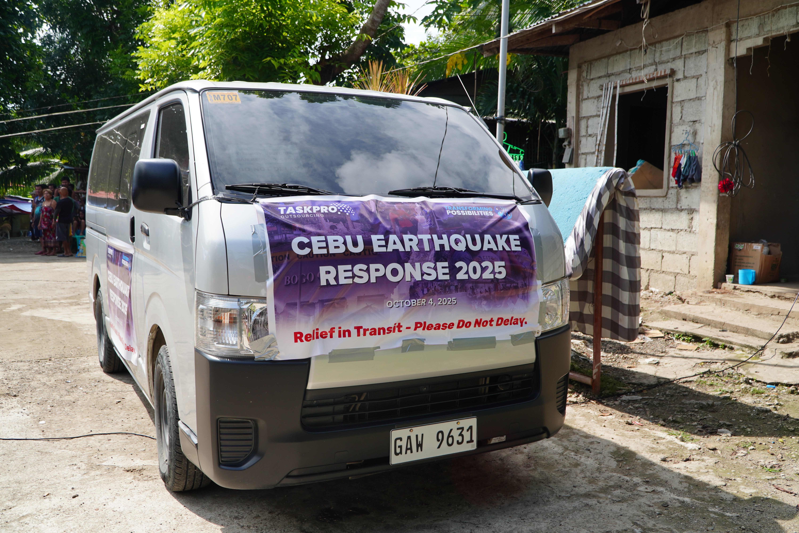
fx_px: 666
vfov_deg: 43.6
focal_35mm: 30
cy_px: 266
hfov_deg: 61.9
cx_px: 400
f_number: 5
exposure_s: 1/400
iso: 100
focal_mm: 20
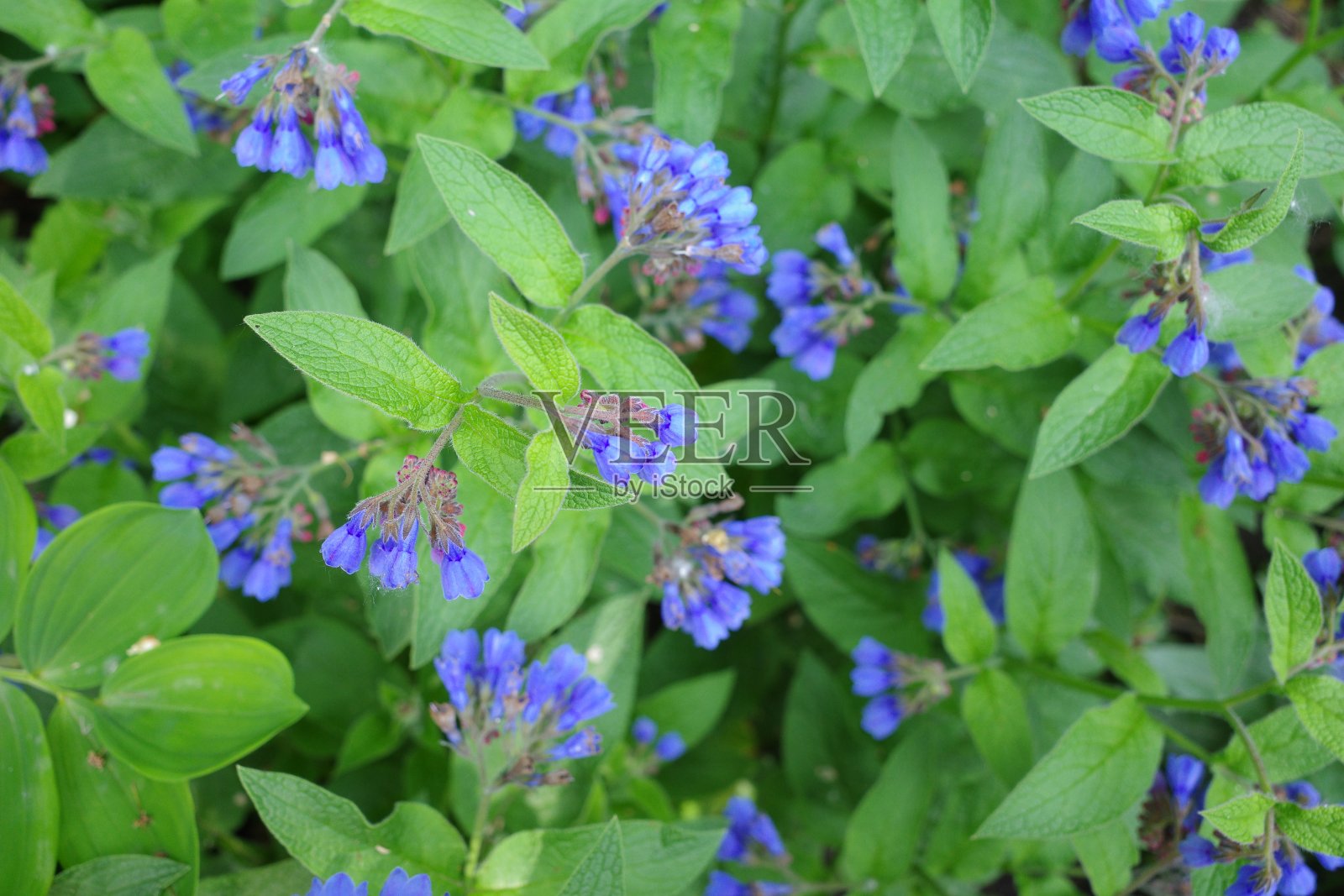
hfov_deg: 65.5
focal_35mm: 28
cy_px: 448
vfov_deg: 46.4
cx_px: 672
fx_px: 1045
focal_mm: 18.3
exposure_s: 1/125
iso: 400
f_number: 4
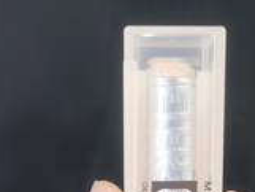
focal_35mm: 58
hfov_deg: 33.0
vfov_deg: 23.8
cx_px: 161
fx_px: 428
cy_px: 208
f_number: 1.79
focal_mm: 4.7
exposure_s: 1/30
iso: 654
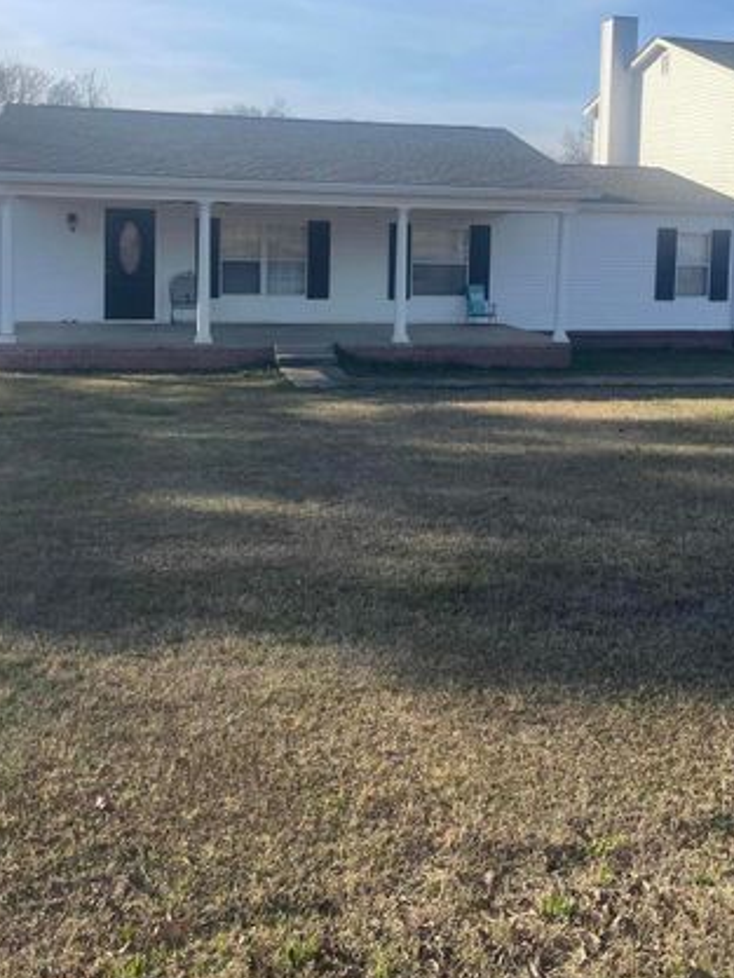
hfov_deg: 35.9
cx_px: 436
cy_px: 287
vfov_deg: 45.7
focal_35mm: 40
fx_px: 1130
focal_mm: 5.1
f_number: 1.6
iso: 32
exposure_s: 1/3559
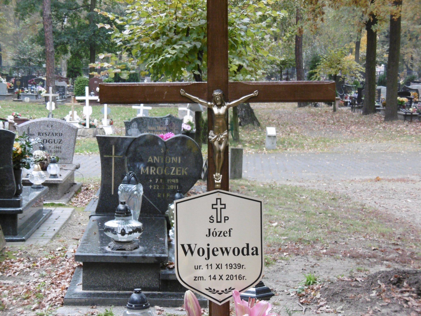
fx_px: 1095
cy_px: 158
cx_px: 210
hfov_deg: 21.8
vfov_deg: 16.4
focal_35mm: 90
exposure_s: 1/100
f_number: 4.7
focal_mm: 16.2
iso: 400
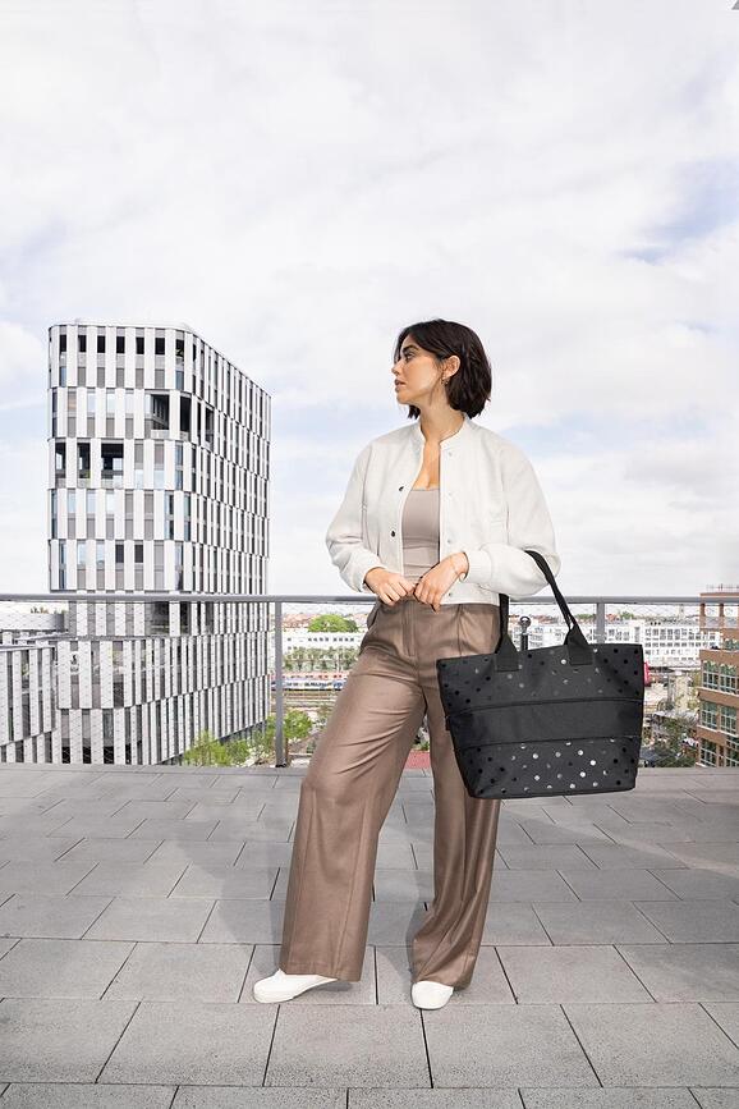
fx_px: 739
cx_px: 370
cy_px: 554
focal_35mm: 24
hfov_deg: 53.1
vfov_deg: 73.7
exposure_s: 1/250
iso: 200
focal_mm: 24
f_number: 8
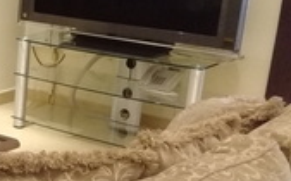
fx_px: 705
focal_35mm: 89
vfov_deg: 14.4
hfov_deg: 20.9
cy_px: 180
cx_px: -101
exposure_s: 1/17
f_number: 2.2
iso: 320
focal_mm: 3.3
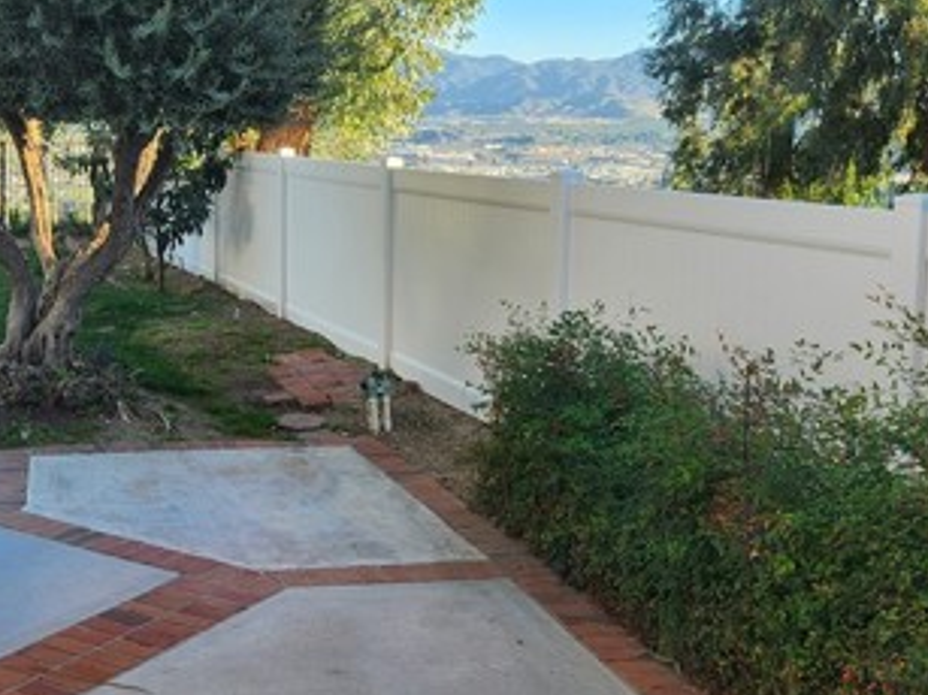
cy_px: 224
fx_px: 1286
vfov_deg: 30.0
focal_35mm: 48
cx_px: 260
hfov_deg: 38.9
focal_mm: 5.4
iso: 20
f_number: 1.8
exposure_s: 1/274
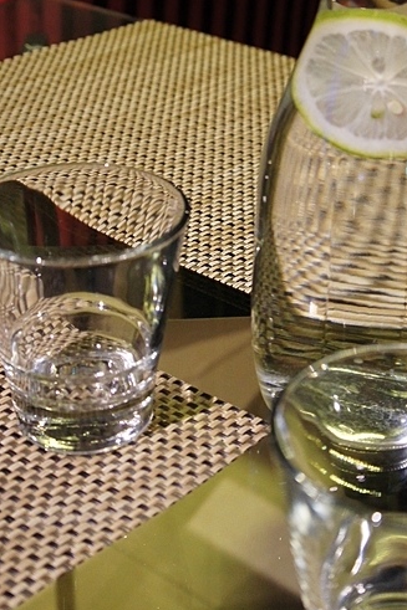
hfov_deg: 20.5
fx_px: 1120
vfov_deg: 30.4
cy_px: 240
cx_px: 266
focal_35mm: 66
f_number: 4
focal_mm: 24
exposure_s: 1/40
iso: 1600
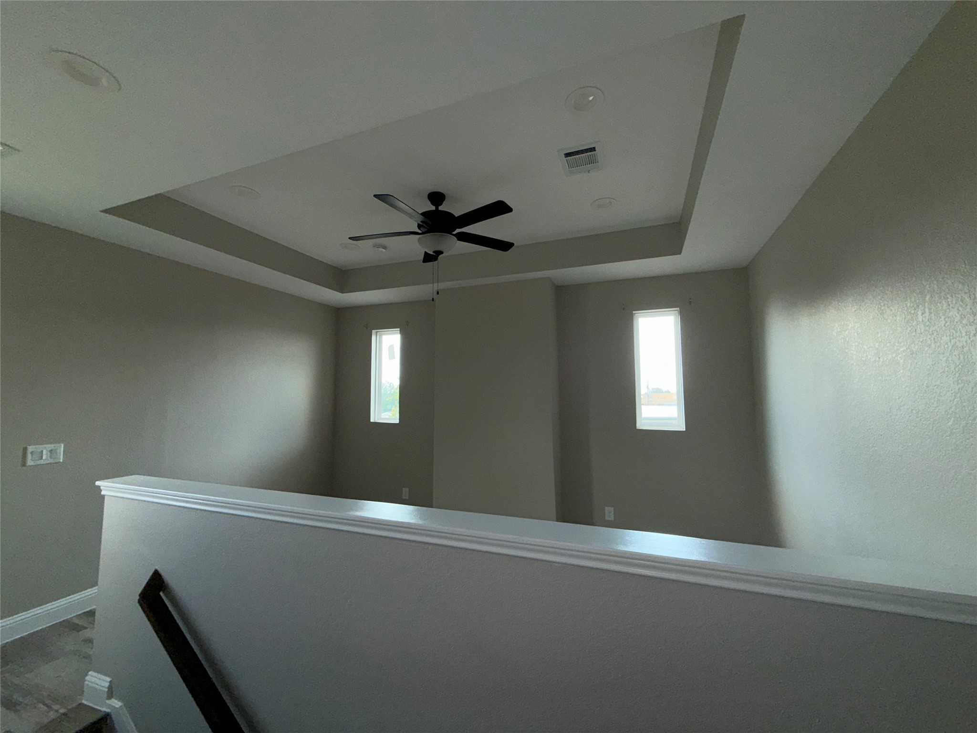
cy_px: 366
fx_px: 395
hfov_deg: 102.1
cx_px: 488
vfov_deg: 85.7
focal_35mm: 14
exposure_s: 1/122
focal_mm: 2.22
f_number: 2.2
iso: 25
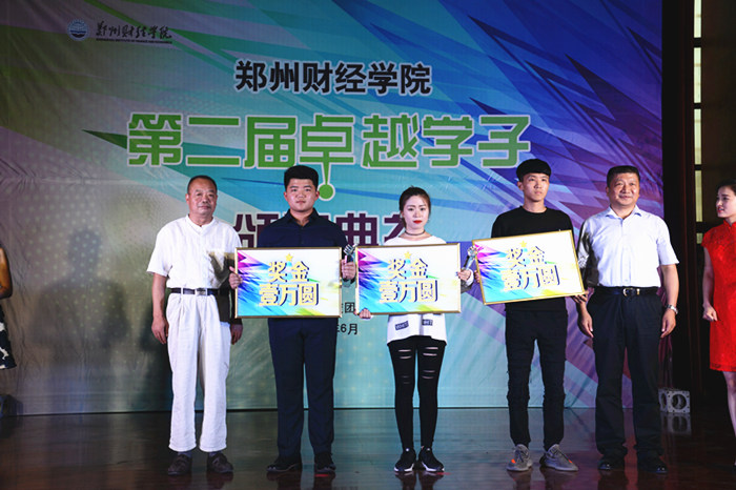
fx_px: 1022
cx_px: 368
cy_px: 245
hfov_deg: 39.6
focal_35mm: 50
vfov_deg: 27.0
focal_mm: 50
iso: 800
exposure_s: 1/200
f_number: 7.1
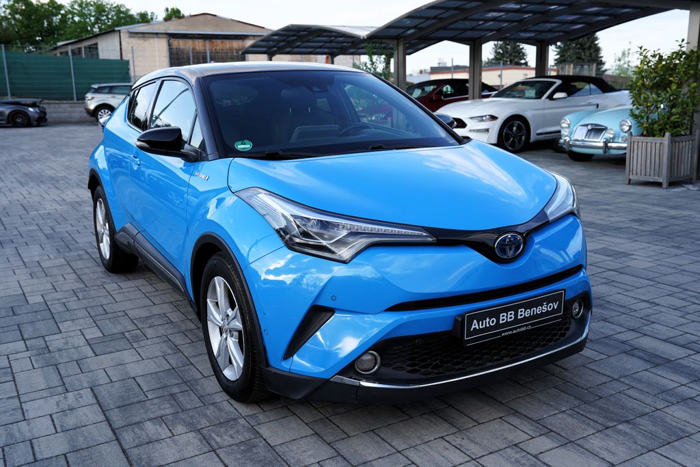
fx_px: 700
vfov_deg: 36.9
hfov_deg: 53.1
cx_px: 350
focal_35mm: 36
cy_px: 234
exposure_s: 1/125
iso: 100
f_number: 5
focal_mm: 36
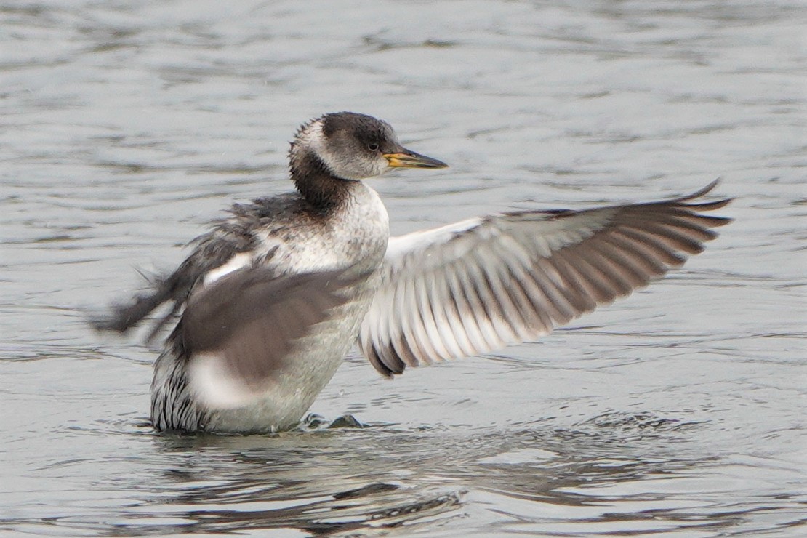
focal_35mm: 599
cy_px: 269
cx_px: 404
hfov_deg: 3.4
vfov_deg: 2.3
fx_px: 13427
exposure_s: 1/250
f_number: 4
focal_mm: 219.82
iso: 100
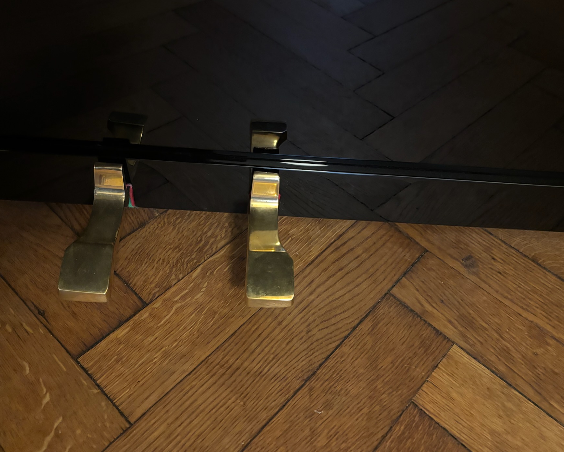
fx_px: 501
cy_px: 206
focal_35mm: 30
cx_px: 275
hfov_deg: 58.8
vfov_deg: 48.5
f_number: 1.6
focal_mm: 5.96
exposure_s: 1/25
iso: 800
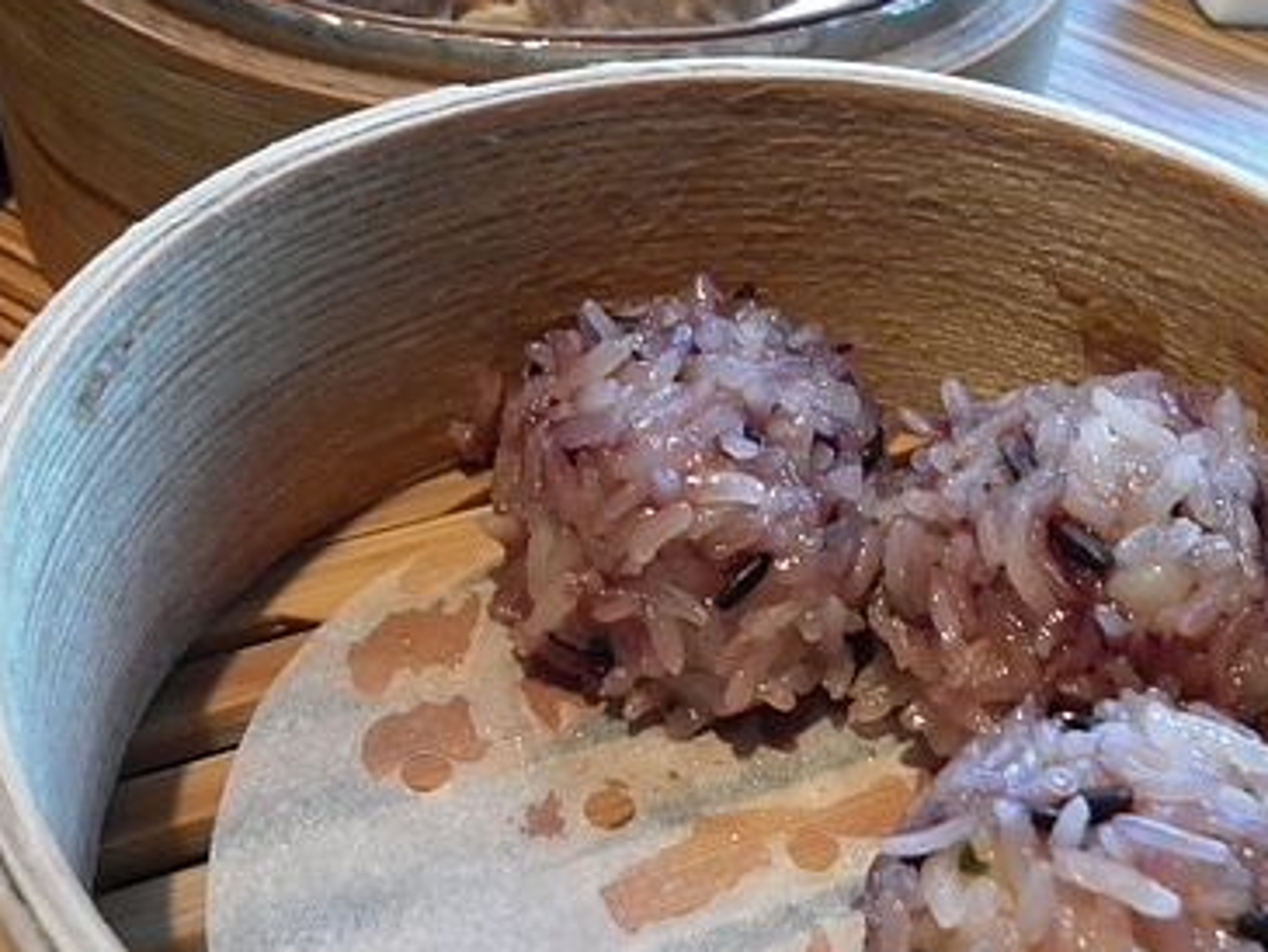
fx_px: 1686
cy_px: 653
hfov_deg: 40.9
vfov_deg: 31.2
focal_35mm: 46
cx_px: 813
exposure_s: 1/30
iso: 200
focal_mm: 5
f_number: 2.8
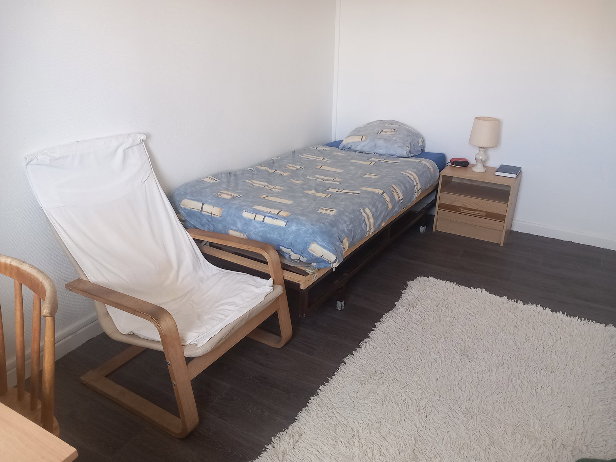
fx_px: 480
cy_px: 231
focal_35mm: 27
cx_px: 308
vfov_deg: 51.4
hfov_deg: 65.3
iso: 200
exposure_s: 1/50
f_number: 1.8
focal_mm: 4
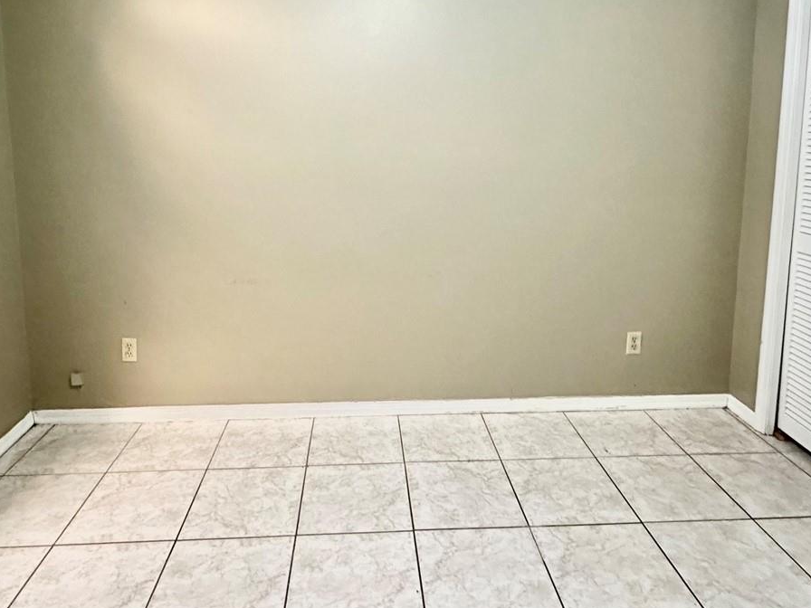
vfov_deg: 53.6
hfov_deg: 69.4
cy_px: 194
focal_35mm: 25
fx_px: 586
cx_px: 388
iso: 800
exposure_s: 1/60
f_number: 2.2
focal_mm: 2.22
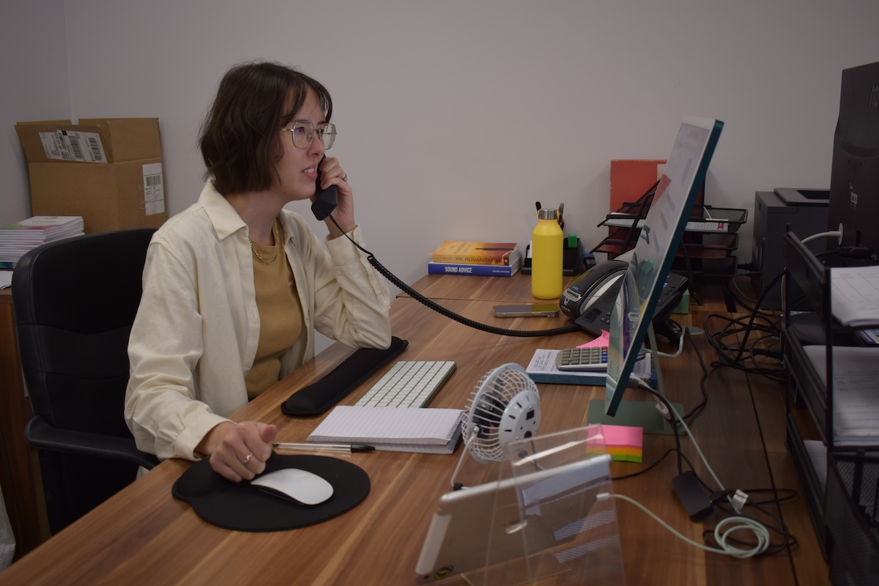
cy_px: 293
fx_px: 879
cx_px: 440
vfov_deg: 36.9
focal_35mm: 36
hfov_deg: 53.1
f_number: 4
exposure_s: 1/80
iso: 400
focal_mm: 24
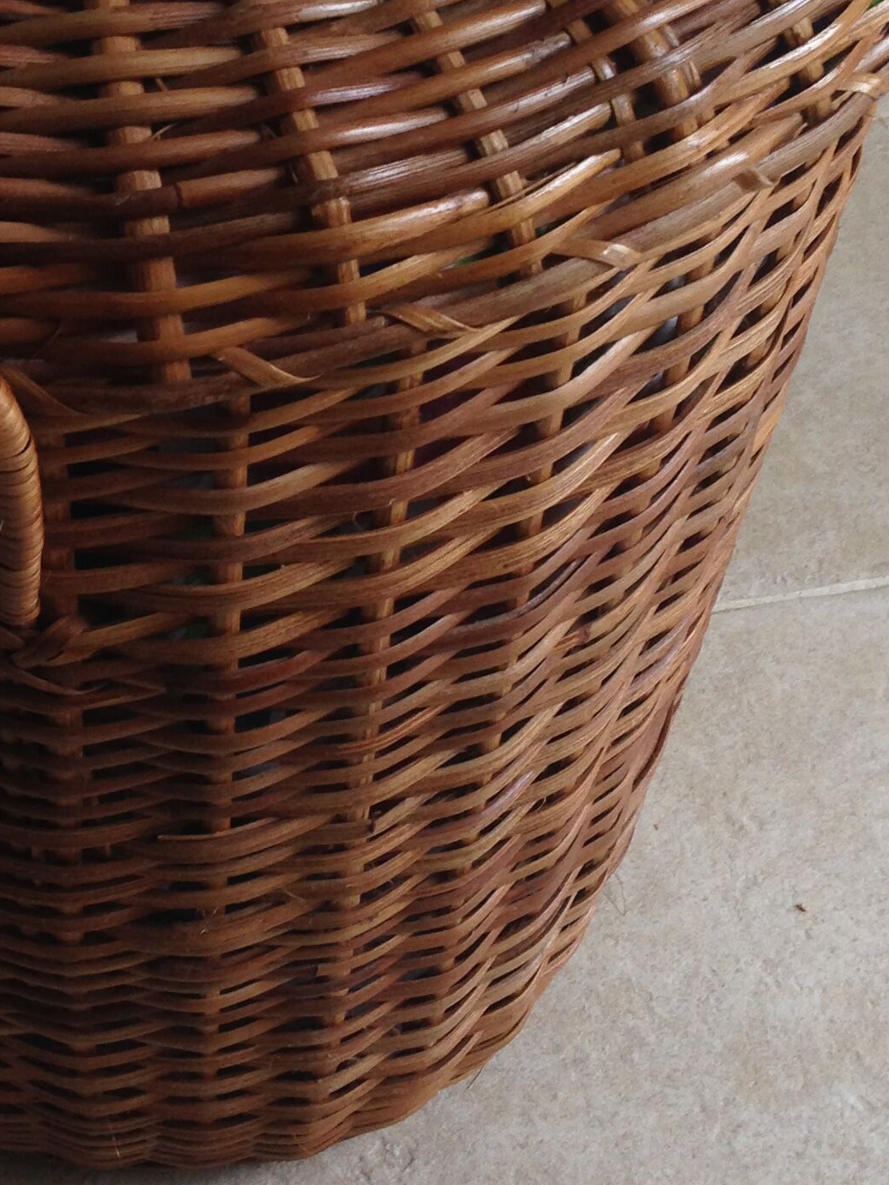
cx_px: 94
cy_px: 361
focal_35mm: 78
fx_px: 2670
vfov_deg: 24.8
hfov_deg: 18.6
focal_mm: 4.12
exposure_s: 1/60
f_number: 2.4
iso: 64
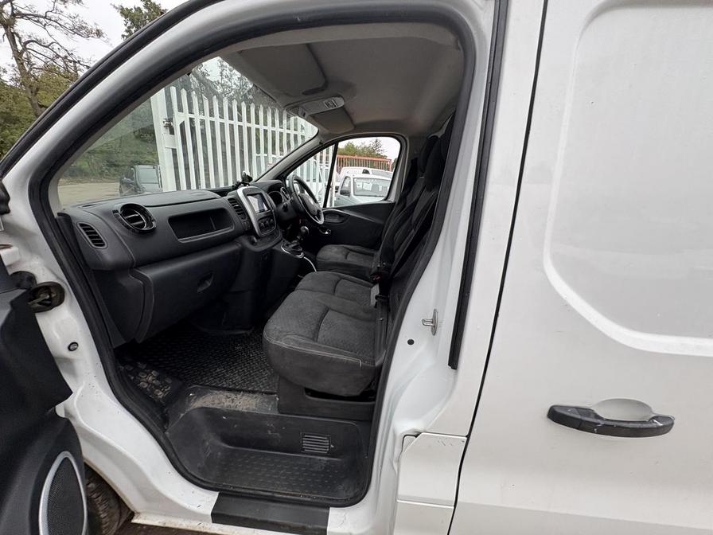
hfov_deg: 102.1
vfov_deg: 85.7
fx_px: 288
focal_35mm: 14
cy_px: 268
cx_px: 356
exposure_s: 1/99
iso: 50
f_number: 2.2
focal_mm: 2.22
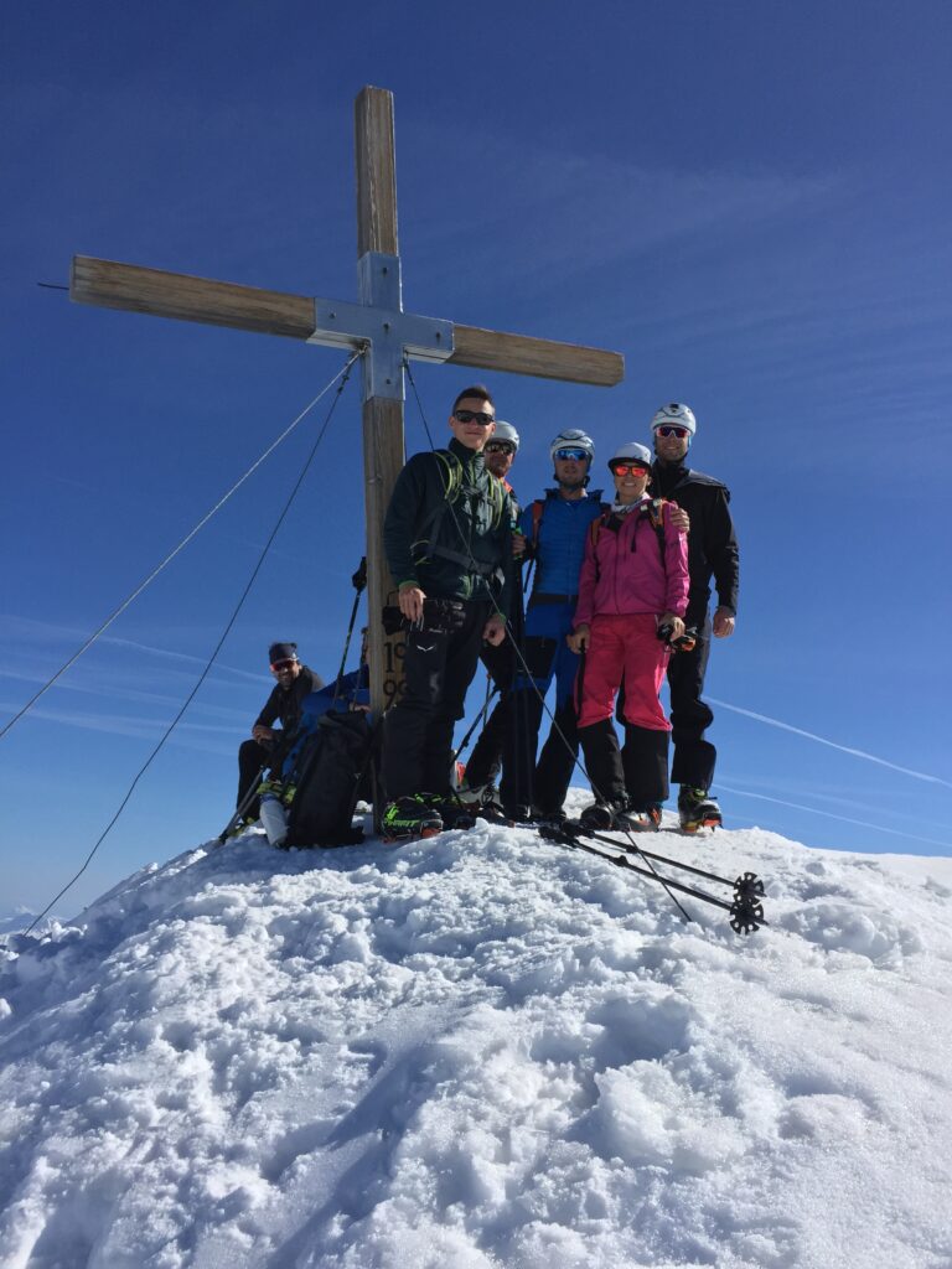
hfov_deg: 48.2
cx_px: 476
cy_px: 634
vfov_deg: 61.7
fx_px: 1063
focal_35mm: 29
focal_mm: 4.15
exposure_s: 1/4950
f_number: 2.2
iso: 32
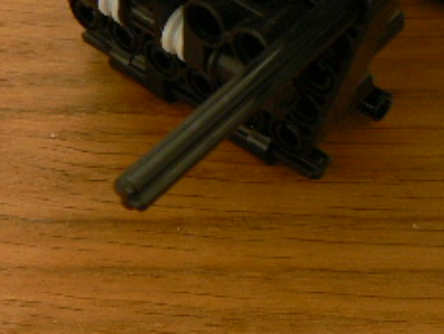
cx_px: 208
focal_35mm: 100
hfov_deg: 19.6
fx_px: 1284
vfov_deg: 14.5
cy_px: -19
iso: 100
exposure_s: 1
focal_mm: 6
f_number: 3.6
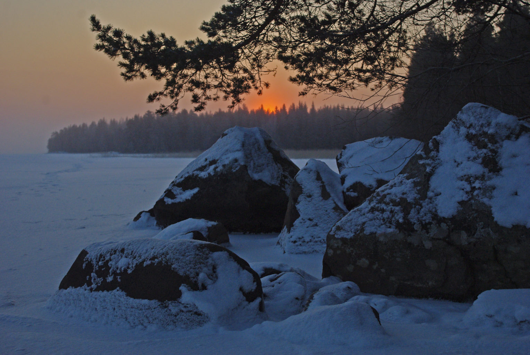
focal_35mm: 57
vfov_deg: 23.8
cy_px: 178
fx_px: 840
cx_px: 265
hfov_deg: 35.0
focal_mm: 37.5
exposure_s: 1/750
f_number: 5.6
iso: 400
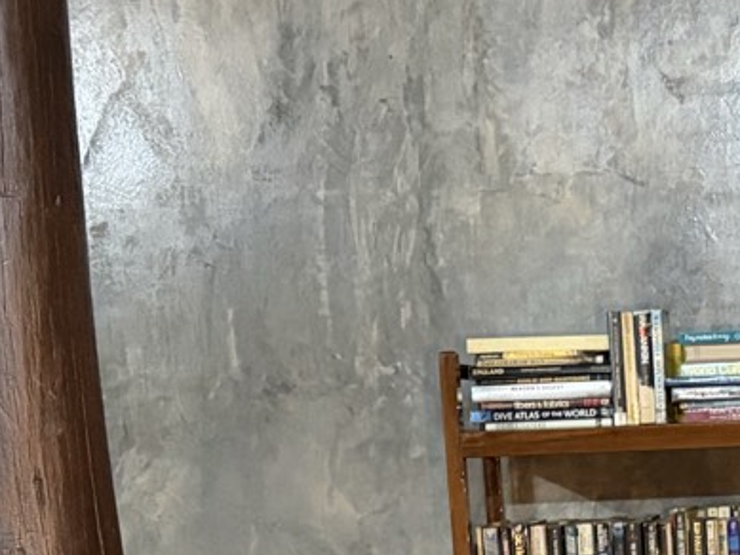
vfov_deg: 13.2
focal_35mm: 107
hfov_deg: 17.8
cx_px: 786
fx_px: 2288
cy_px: 800
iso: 500
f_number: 1.6
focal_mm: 5.96
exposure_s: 1/25
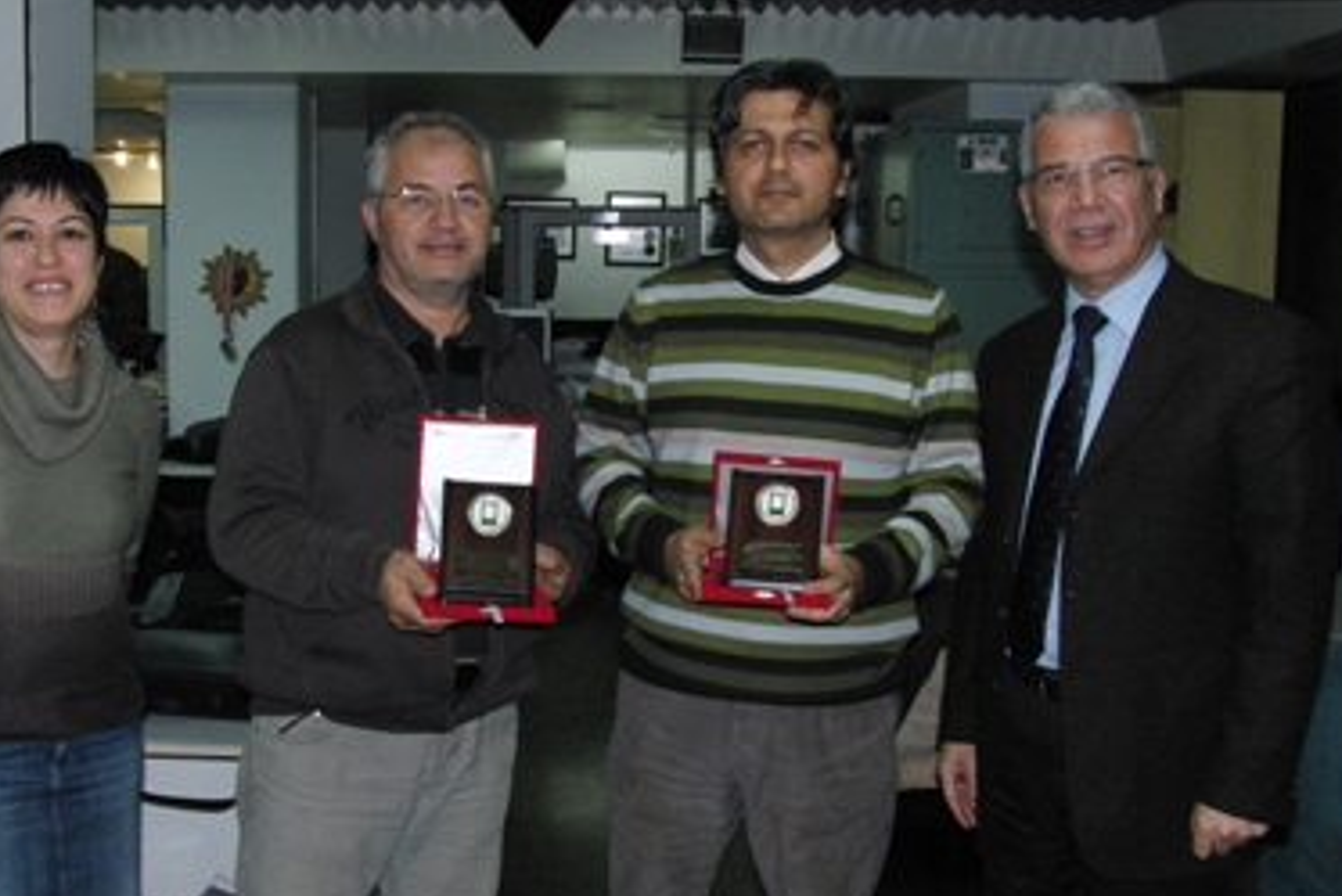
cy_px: 428
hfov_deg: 43.5
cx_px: 590
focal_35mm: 45
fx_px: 1678
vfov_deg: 29.9
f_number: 2.7
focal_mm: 7.3
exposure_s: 1/60
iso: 400
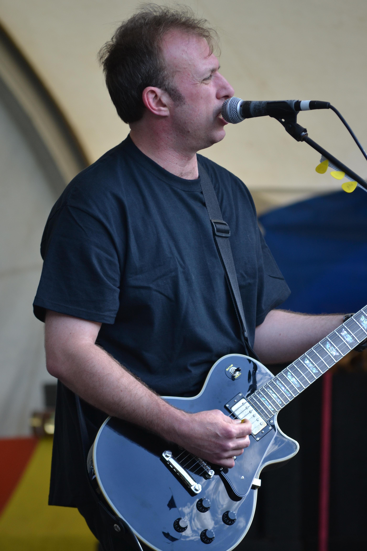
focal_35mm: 300
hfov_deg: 4.6
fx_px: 4587
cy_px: 276
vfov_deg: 6.9
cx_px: 184
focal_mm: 200
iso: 400
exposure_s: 1/200
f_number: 5.6
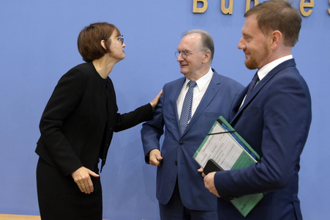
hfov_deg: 44.5
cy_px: 110
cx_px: 165
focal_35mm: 44
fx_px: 403
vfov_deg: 30.5
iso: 5000
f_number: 5.6
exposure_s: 1/500
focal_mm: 44
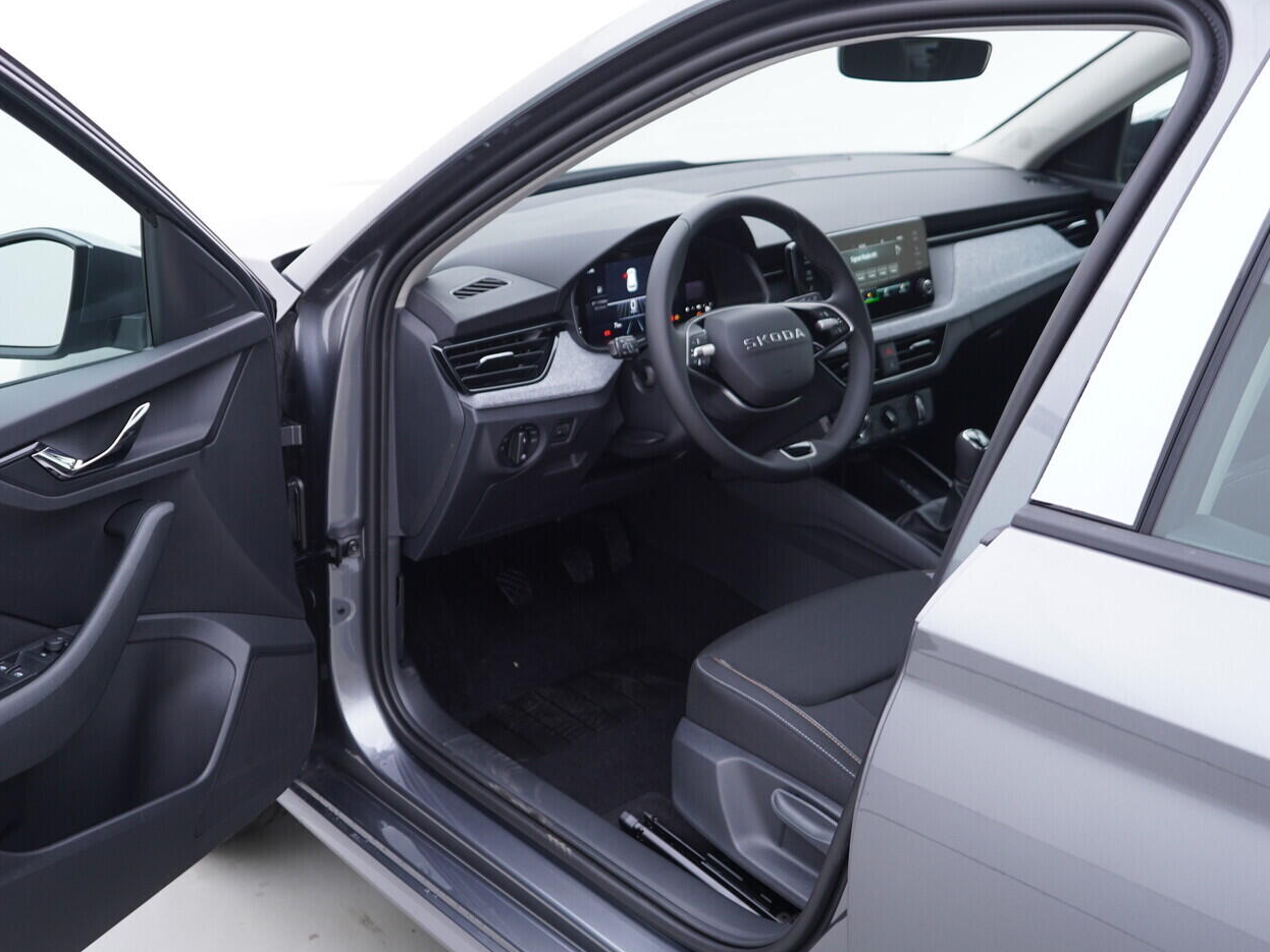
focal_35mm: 40
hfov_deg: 46.8
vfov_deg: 36.0
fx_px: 1468
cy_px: 474
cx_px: 610
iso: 125
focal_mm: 24
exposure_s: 1/40
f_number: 2.8
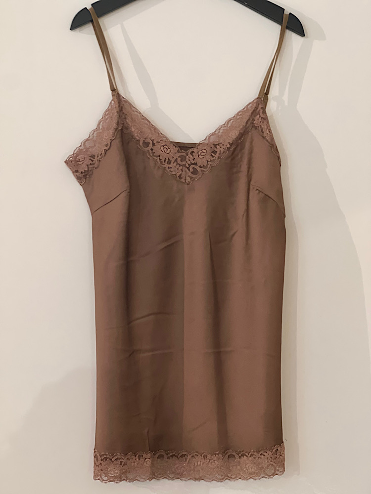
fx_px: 1100
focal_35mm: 77
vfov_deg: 25.3
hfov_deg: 19.1
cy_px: 247
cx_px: 186
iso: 800
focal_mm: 9
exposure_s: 1/14
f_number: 2.8
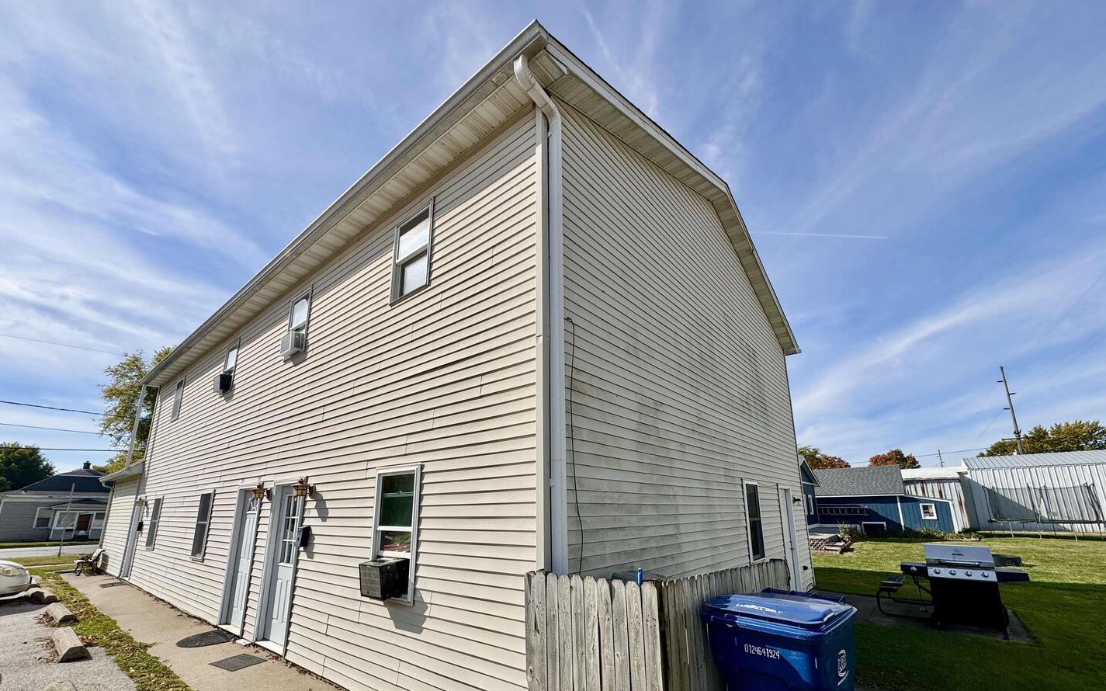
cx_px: 557
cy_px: 404
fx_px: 452
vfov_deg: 74.2
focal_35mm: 15
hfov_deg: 101.5
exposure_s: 1/3247
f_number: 2.2
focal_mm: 2.22
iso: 50
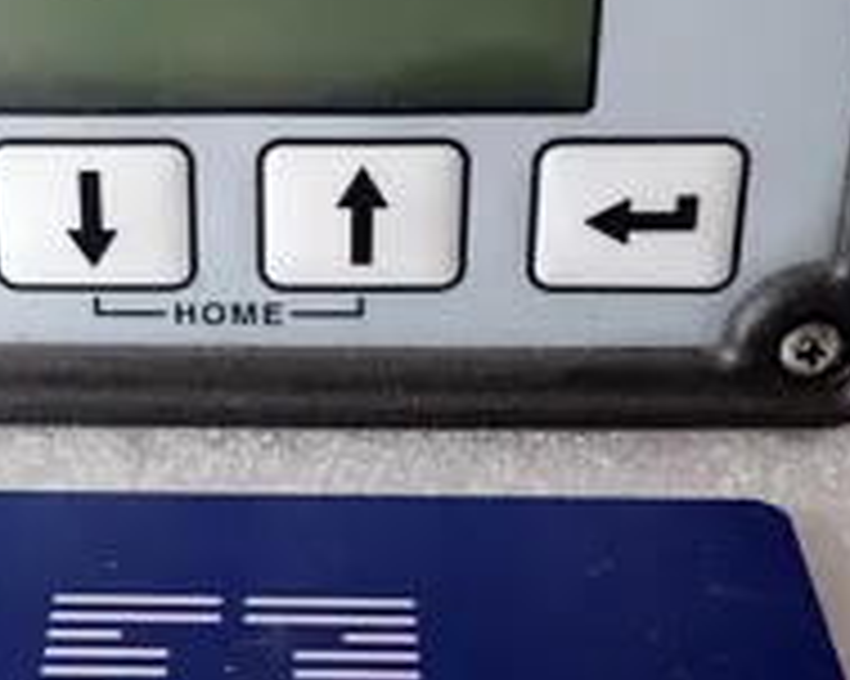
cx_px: 216
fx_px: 2011
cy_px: 290
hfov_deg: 23.6
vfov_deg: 19.2
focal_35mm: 80
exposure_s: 1/125
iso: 100
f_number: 2
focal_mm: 4.5
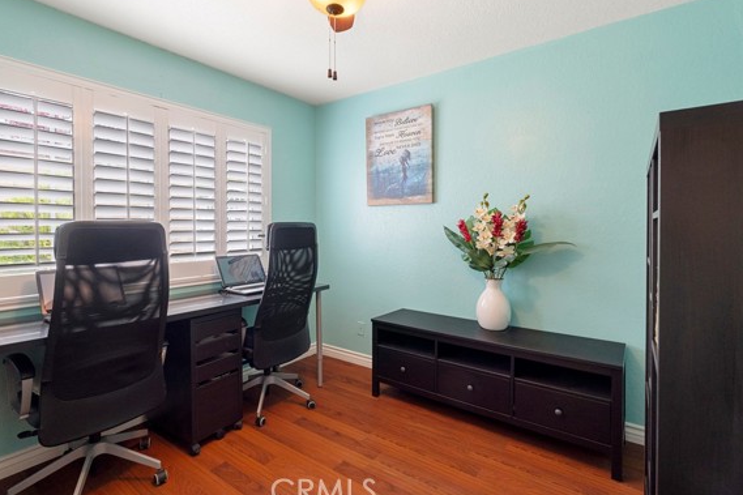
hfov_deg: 89.9
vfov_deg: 67.3
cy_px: 231
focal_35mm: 18
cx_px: 347
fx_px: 371
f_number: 9
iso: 800
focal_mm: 16
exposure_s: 1/4
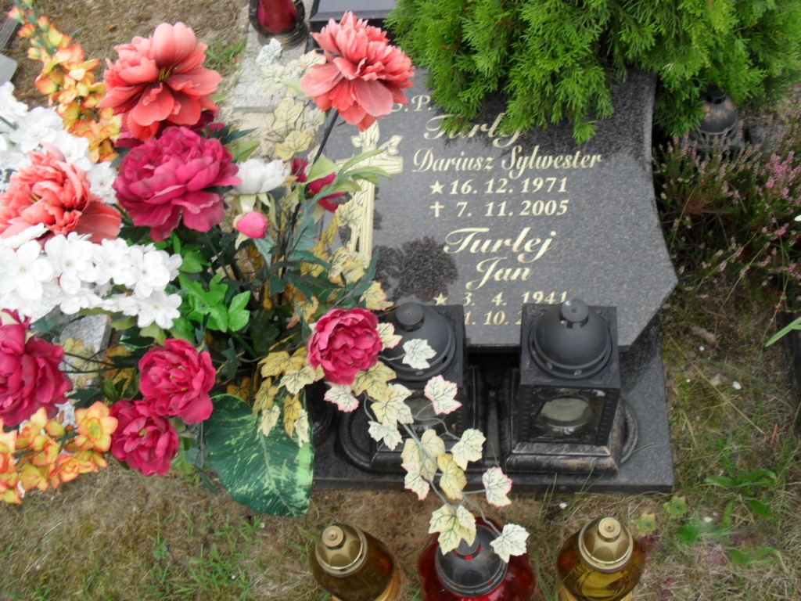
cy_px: 300
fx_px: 810
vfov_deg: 40.7
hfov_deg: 52.6
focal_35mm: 35
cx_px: 400
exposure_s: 1/180
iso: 100
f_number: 3.2
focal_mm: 6.3
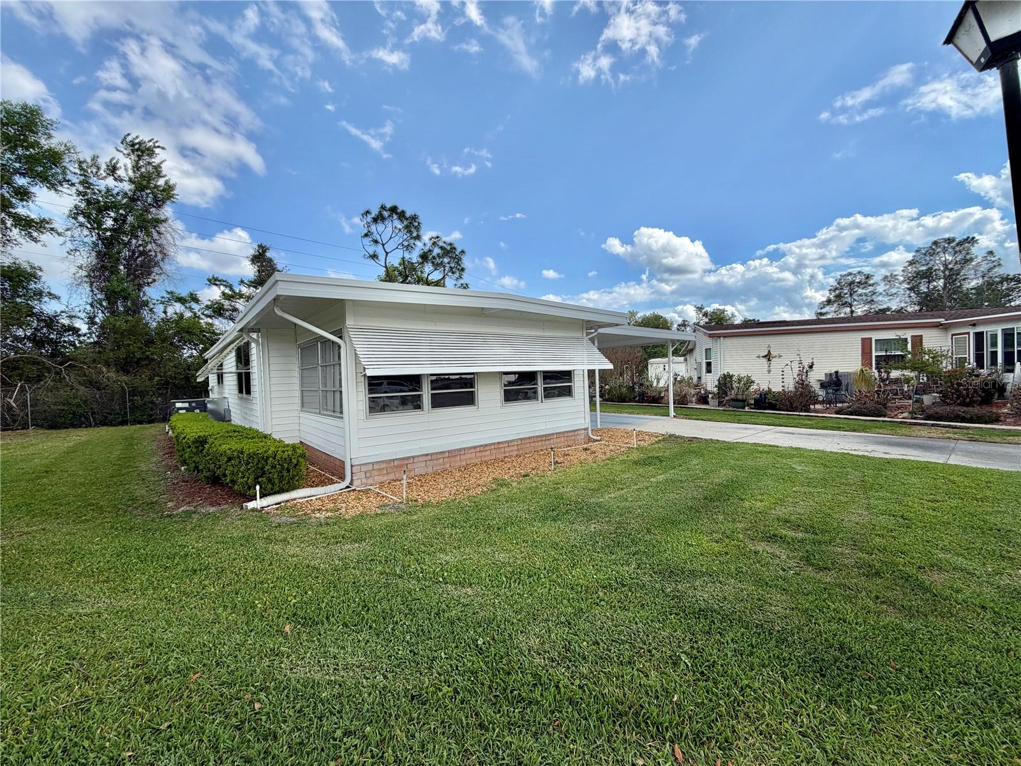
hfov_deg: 102.1
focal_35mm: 14
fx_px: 413
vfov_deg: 85.7
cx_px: 510
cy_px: 383
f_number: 2.2
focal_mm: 2.22
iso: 25
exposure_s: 1/770
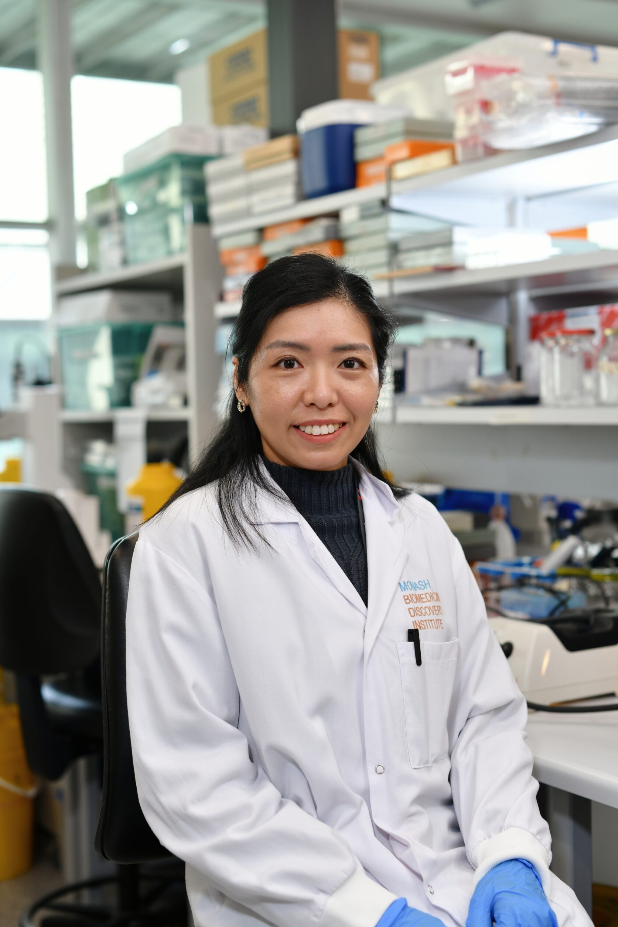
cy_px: 472
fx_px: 1313
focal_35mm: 51
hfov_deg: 26.5
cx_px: 309
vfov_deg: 38.9
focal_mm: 50
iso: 250
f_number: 3.2
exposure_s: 1/250
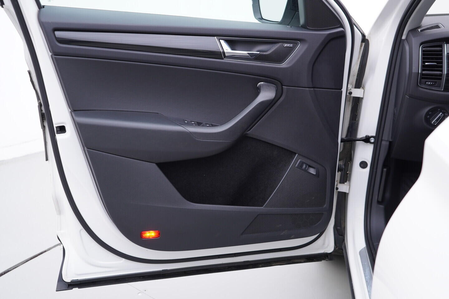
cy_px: 150
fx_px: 449
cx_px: 224
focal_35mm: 36
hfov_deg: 53.1
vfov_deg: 36.9
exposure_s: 1/40
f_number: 3.2
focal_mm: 24
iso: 125
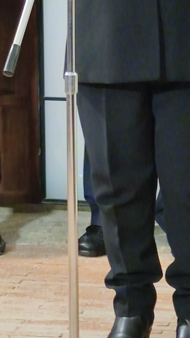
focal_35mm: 237
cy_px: 14
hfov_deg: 5.1
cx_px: 69
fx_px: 2122
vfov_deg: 9.0
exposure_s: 1/50
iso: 482
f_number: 1.69
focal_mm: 6.72
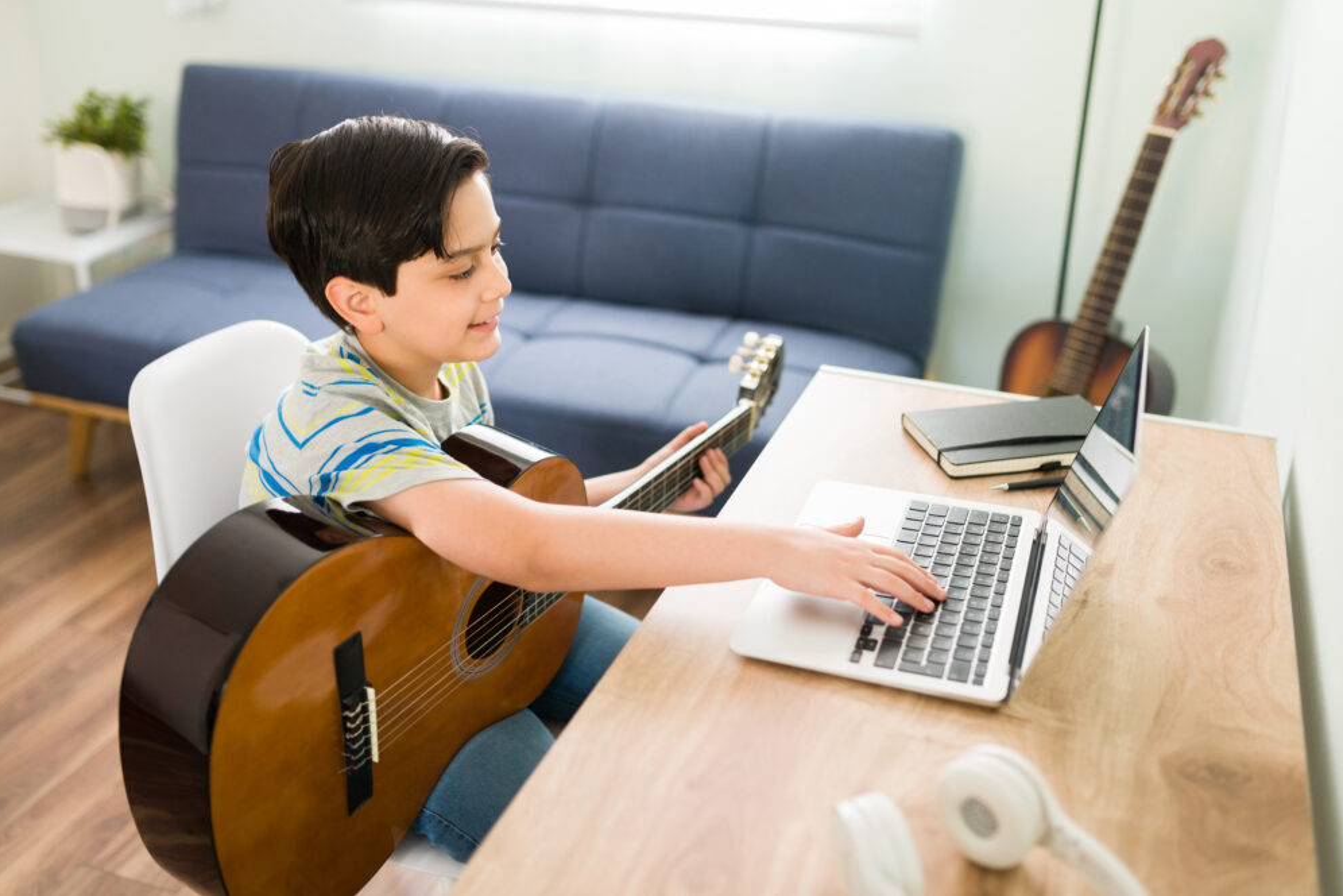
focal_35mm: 36
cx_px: 686
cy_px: 437
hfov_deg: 53.1
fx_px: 1343
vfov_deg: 36.9
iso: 500
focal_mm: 35
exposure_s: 1/125
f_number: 1.8
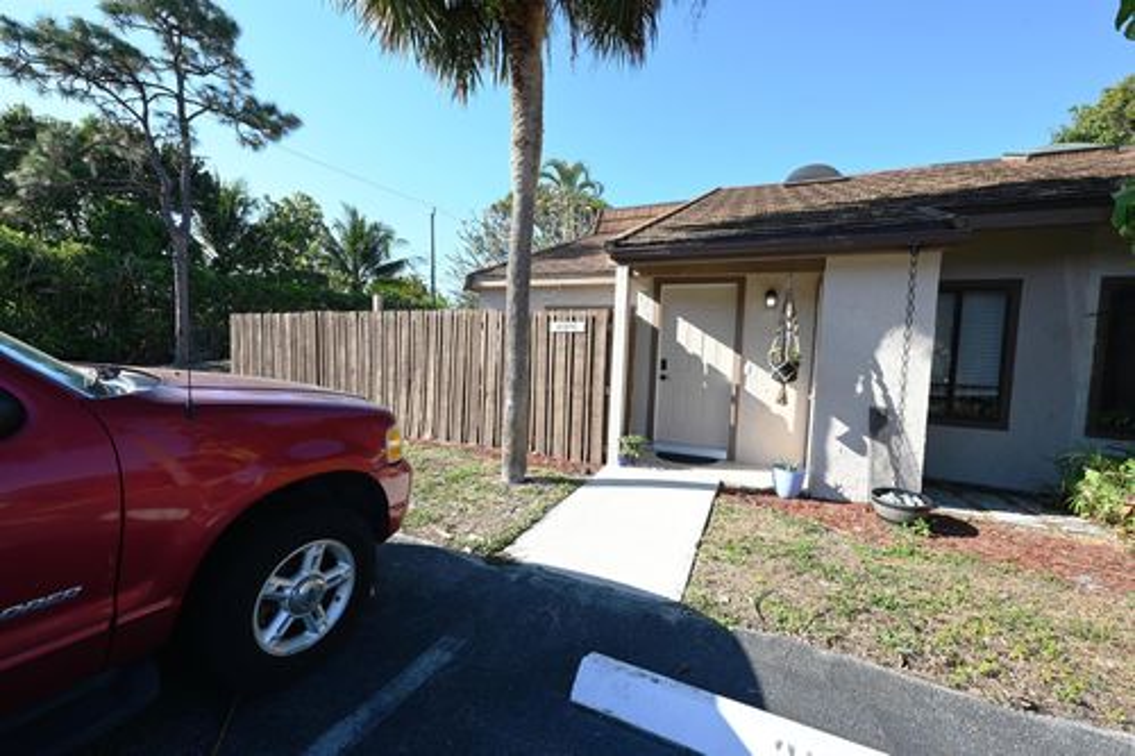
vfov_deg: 79.2
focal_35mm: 14
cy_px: 378
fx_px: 457
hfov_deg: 102.3
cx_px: 568
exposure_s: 1/30
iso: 100
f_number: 14
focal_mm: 14.5
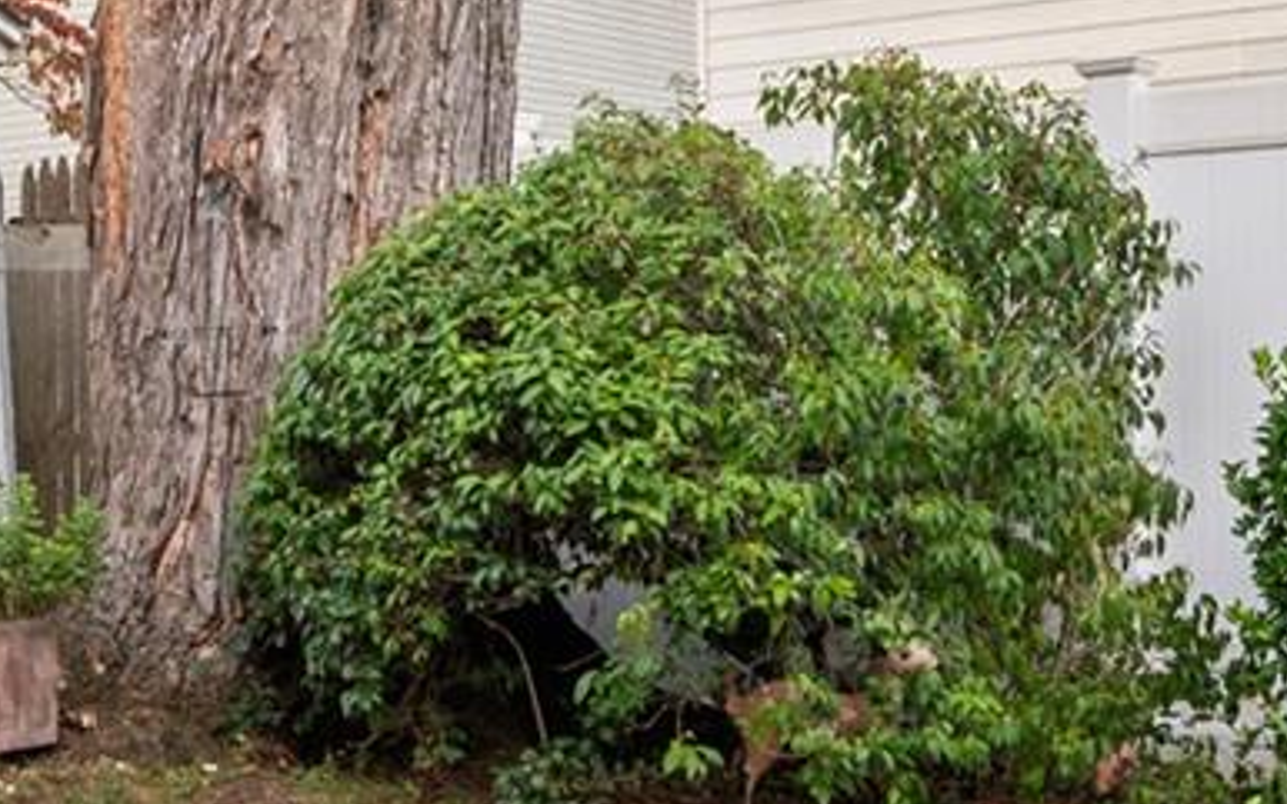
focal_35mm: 81
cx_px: 190
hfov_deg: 24.9
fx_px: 2840
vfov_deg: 16.1
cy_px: 384
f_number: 8
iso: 100
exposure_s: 1/1.67
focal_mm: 15
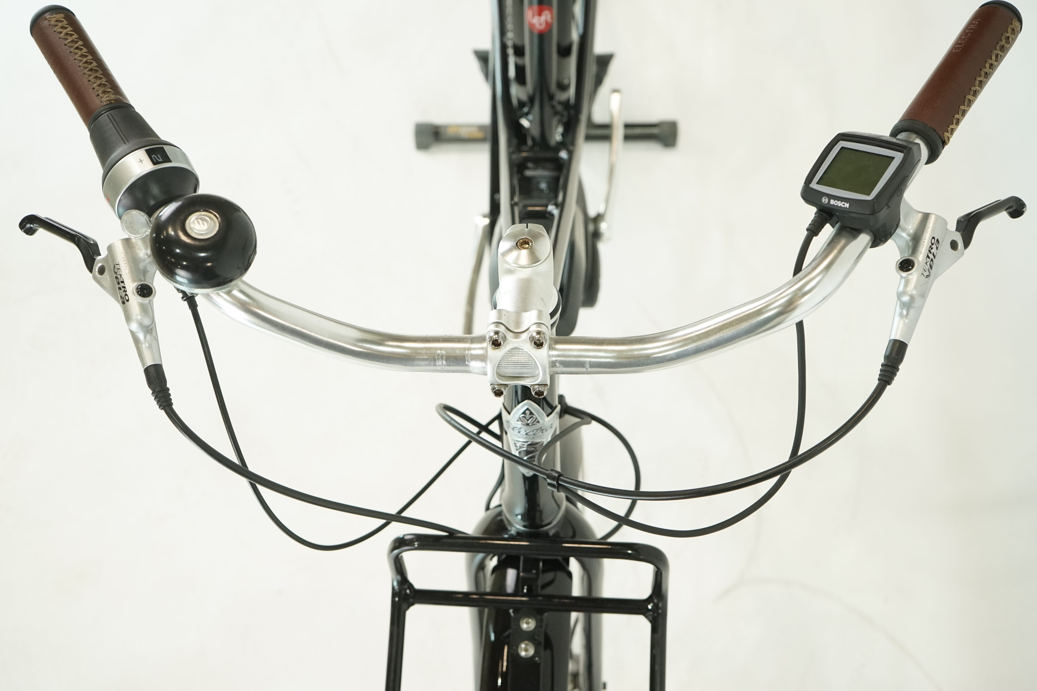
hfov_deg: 48.5
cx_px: 518
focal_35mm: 40
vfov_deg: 33.4
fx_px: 1152
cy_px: 346
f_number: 5.6
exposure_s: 1/200
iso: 2000
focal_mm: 40
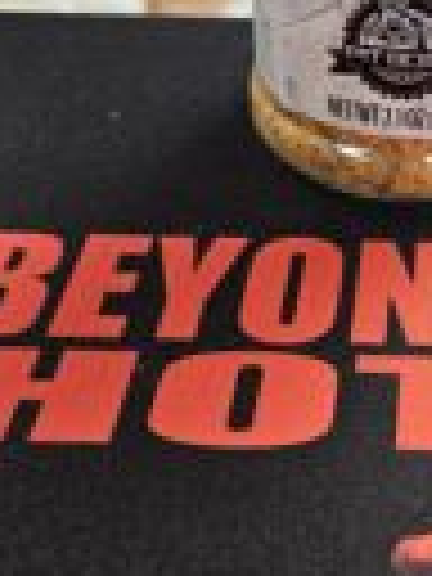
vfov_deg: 26.3
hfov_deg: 19.6
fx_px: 1198
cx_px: 477
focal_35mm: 72
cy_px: 76
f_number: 1.8
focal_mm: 5.4
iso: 320
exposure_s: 1/120
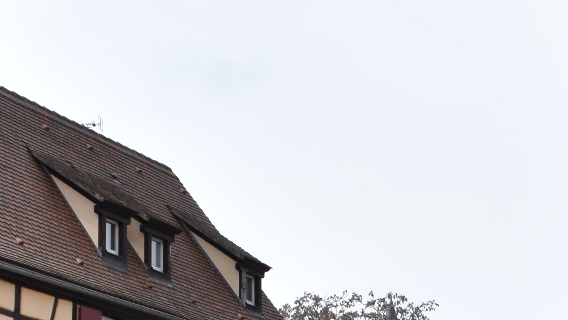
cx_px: 382
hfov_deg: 19.7
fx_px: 1627
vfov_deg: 10.6
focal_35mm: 108
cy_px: 550
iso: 200
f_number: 10
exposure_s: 1/400
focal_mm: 18
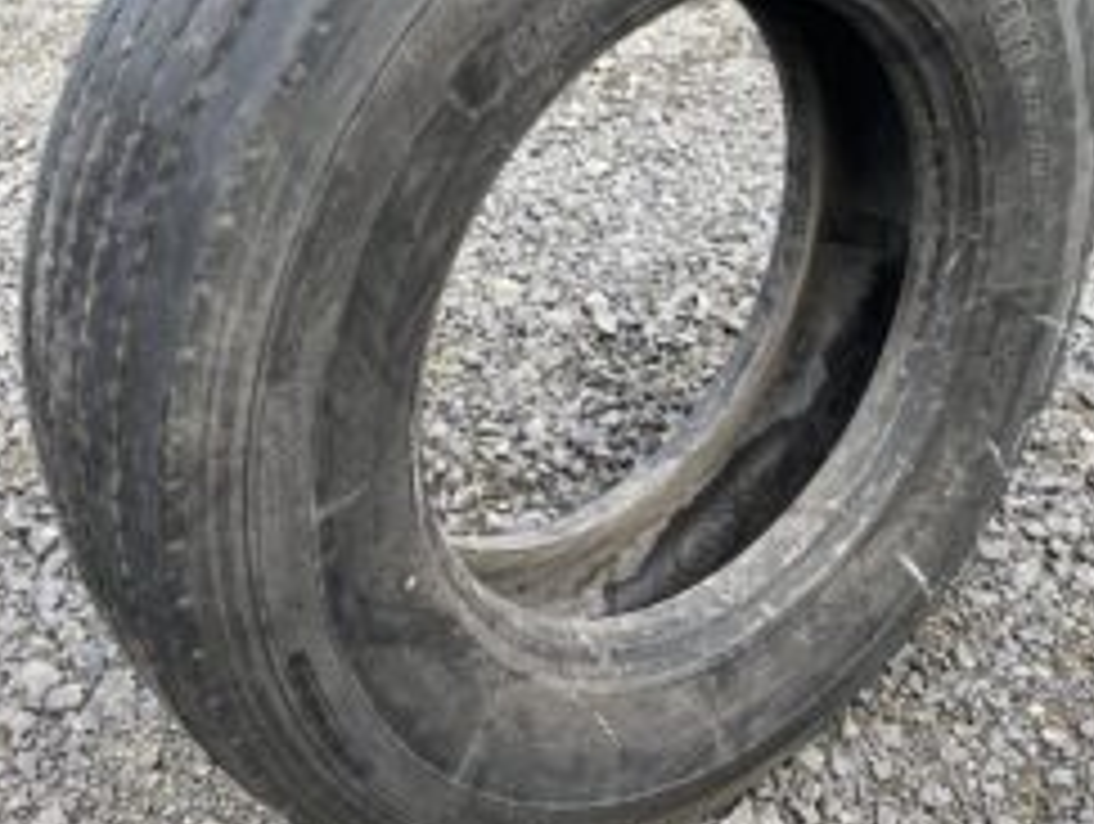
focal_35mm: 46
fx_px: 1456
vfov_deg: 31.1
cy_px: 214
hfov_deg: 41.2
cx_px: 549
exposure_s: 1/431
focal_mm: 4.25
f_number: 1.8
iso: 32
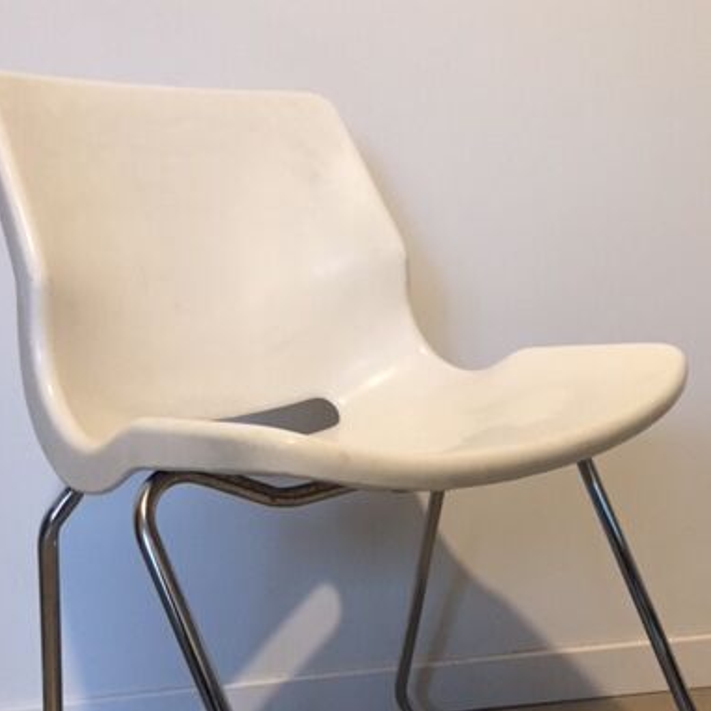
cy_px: 564
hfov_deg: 39.2
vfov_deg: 37.8
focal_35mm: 43
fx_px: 999
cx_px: 369
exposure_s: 1/25
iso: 250
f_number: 2.2
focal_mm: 4.15
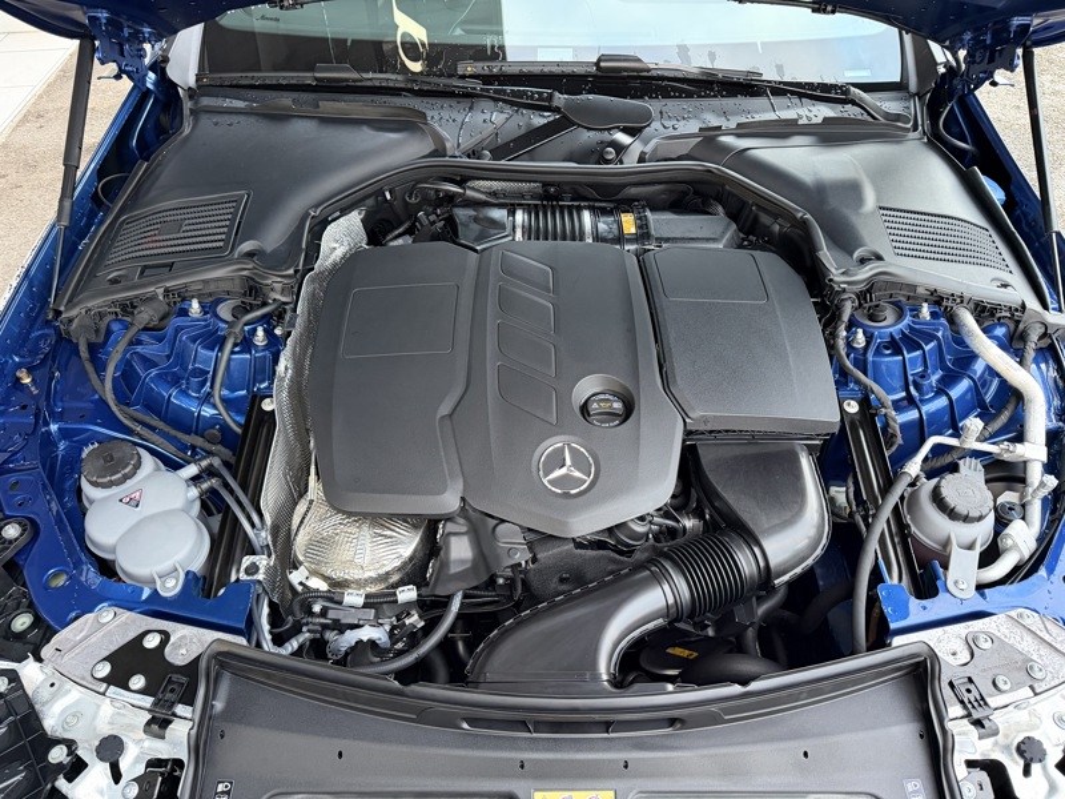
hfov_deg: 71.6
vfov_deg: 56.8
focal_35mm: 24
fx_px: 738
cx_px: 532
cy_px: 400
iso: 500
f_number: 1.78
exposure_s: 1/50
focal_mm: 6.76
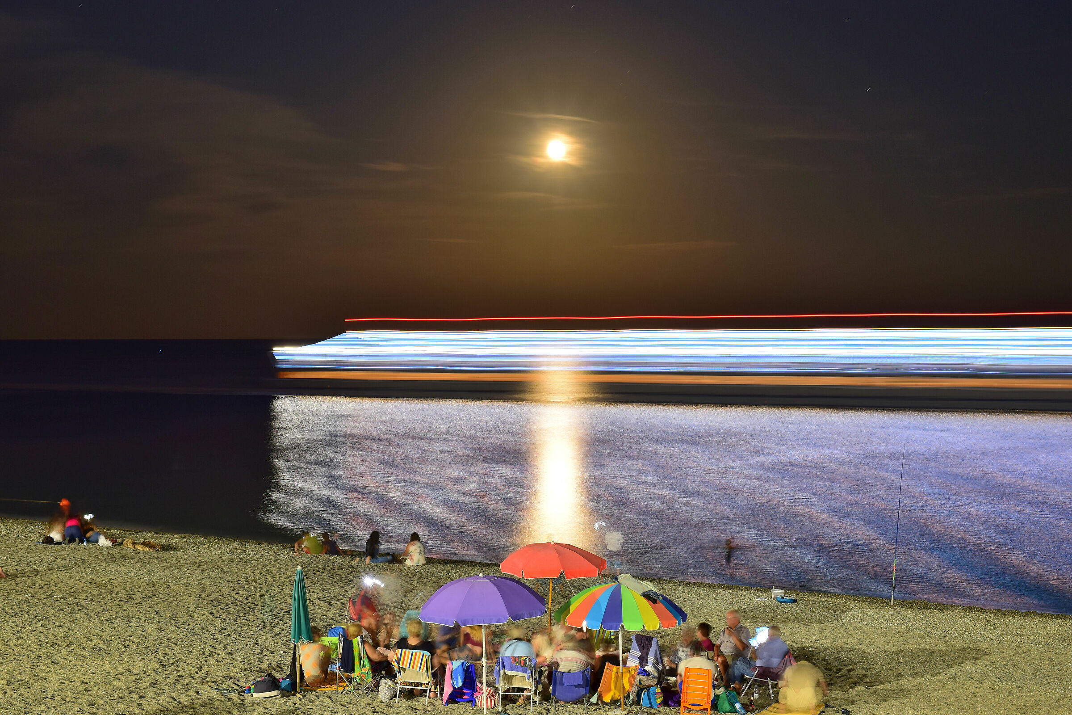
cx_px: 536
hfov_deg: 37.9
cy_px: 358
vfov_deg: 25.8
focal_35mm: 52
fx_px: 1563
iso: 100
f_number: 7.1
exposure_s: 30
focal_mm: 35
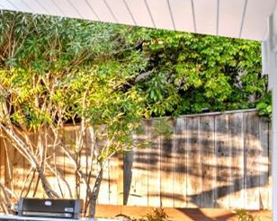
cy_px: 195
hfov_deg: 17.7
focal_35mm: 64
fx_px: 524
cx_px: -308
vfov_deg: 23.3
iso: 200
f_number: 9
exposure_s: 1/1.67
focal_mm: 14
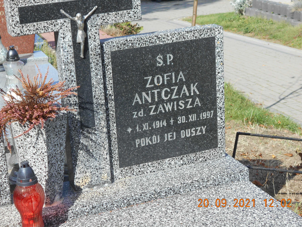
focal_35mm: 79
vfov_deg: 18.7
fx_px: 689
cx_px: 146
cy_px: 109
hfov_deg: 24.7
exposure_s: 1/250
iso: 80
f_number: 5.8
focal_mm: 13.5
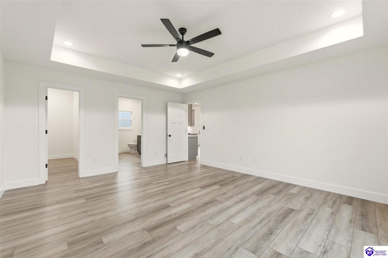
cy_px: 129
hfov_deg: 100.4
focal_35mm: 15
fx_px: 162
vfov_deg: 77.3
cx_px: 194
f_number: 9
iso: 400
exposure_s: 1/320
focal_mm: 10
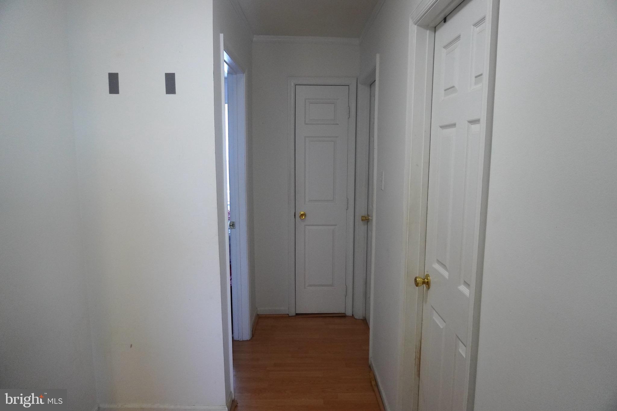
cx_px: 308
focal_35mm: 24
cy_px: 206
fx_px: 411
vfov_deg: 53.1
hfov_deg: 73.7
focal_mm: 16
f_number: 3.5
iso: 2000
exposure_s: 1/160
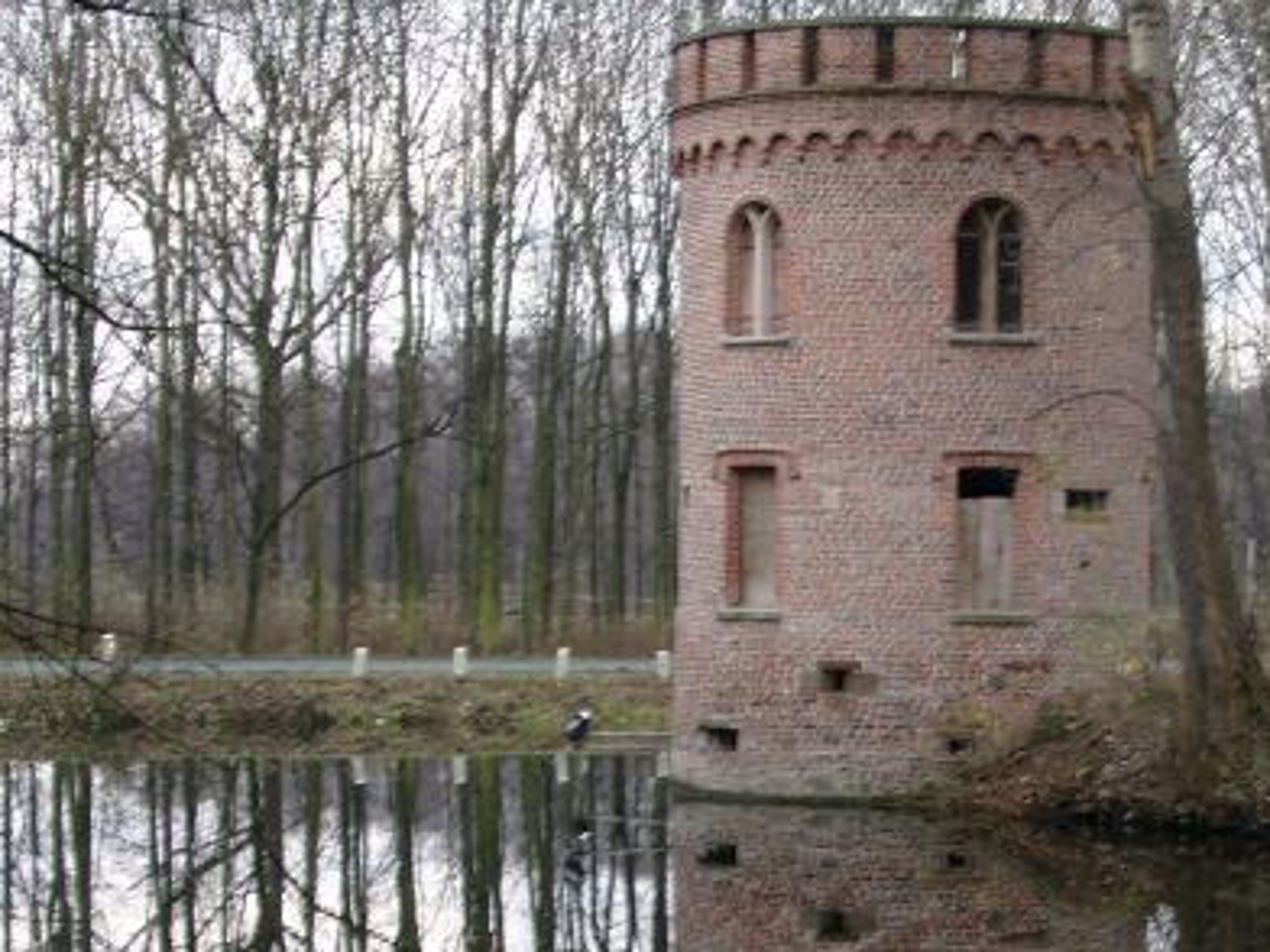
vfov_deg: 14.5
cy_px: 686
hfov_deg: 19.2
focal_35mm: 102
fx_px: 3742
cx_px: 868
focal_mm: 10.4
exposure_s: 1/14.4
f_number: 5.6
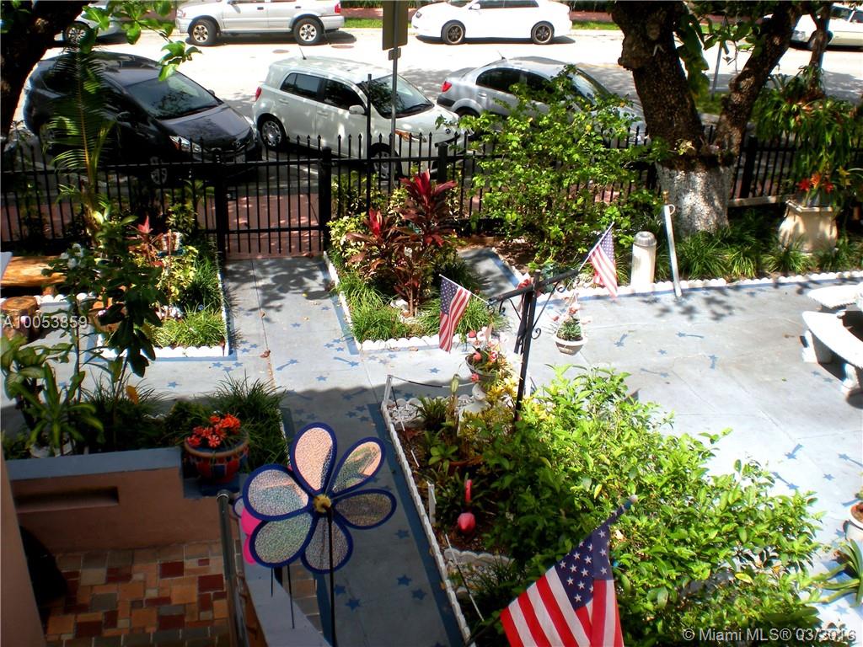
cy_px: 324
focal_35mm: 38
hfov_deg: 49.0
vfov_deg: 37.7
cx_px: 432
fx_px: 947
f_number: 4.6
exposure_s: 1/252
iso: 64
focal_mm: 6.3
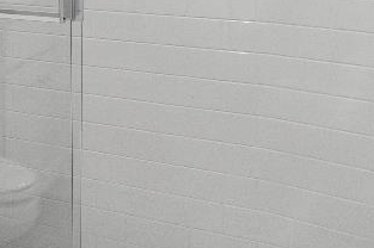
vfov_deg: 17.3
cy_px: -103
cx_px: -239
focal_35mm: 72
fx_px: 747
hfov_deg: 21.6
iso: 250
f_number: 9
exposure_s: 1/4
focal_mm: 10
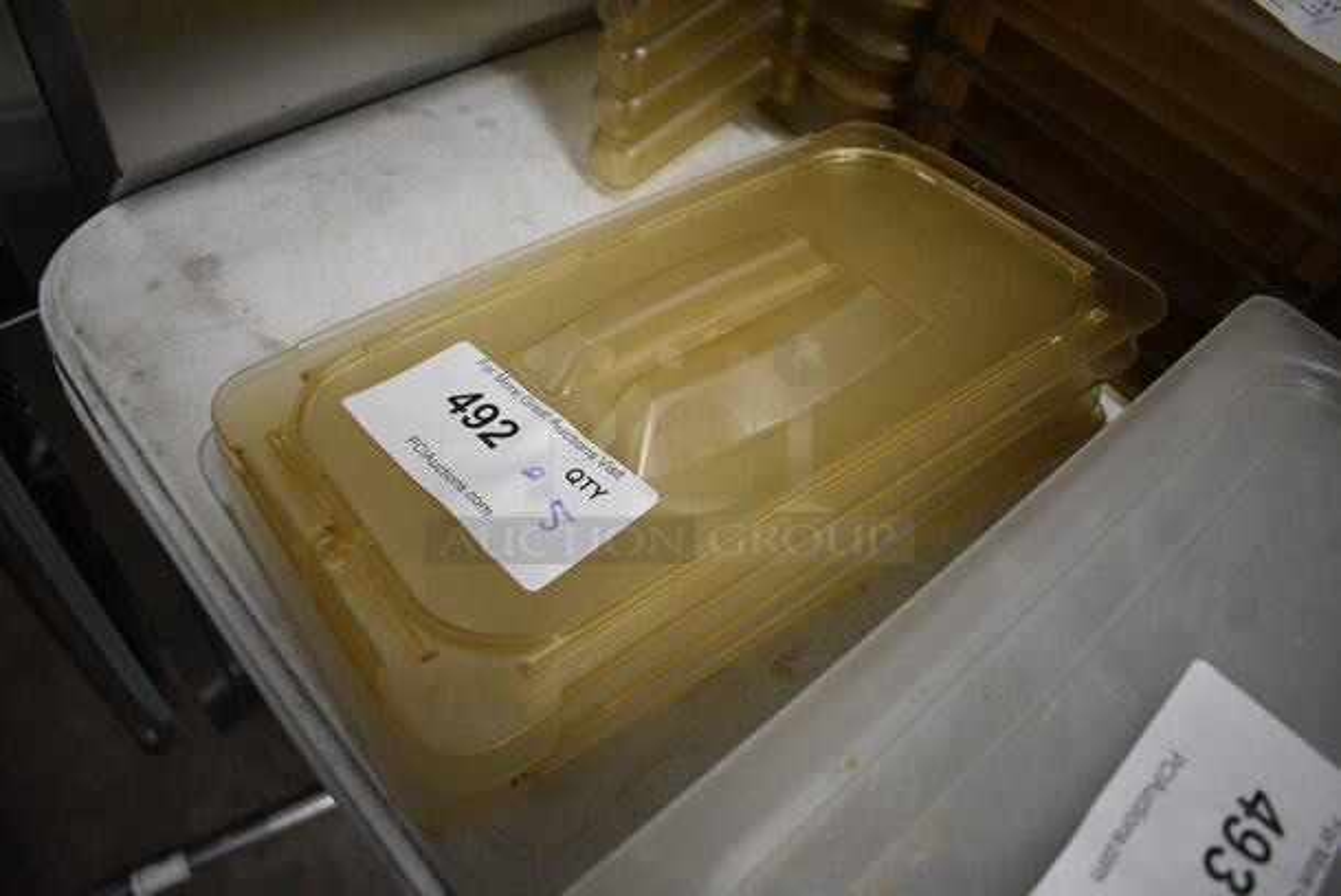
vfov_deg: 48.0
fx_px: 1007
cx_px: 670
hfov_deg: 67.3
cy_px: 448
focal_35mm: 27
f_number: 3.5
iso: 2000
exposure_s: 1/125
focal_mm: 18
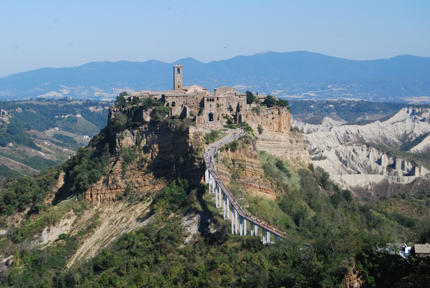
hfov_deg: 24.6
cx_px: 215
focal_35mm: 82
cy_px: 144
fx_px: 987
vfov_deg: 16.6
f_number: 11
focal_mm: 55
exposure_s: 1/500
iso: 800
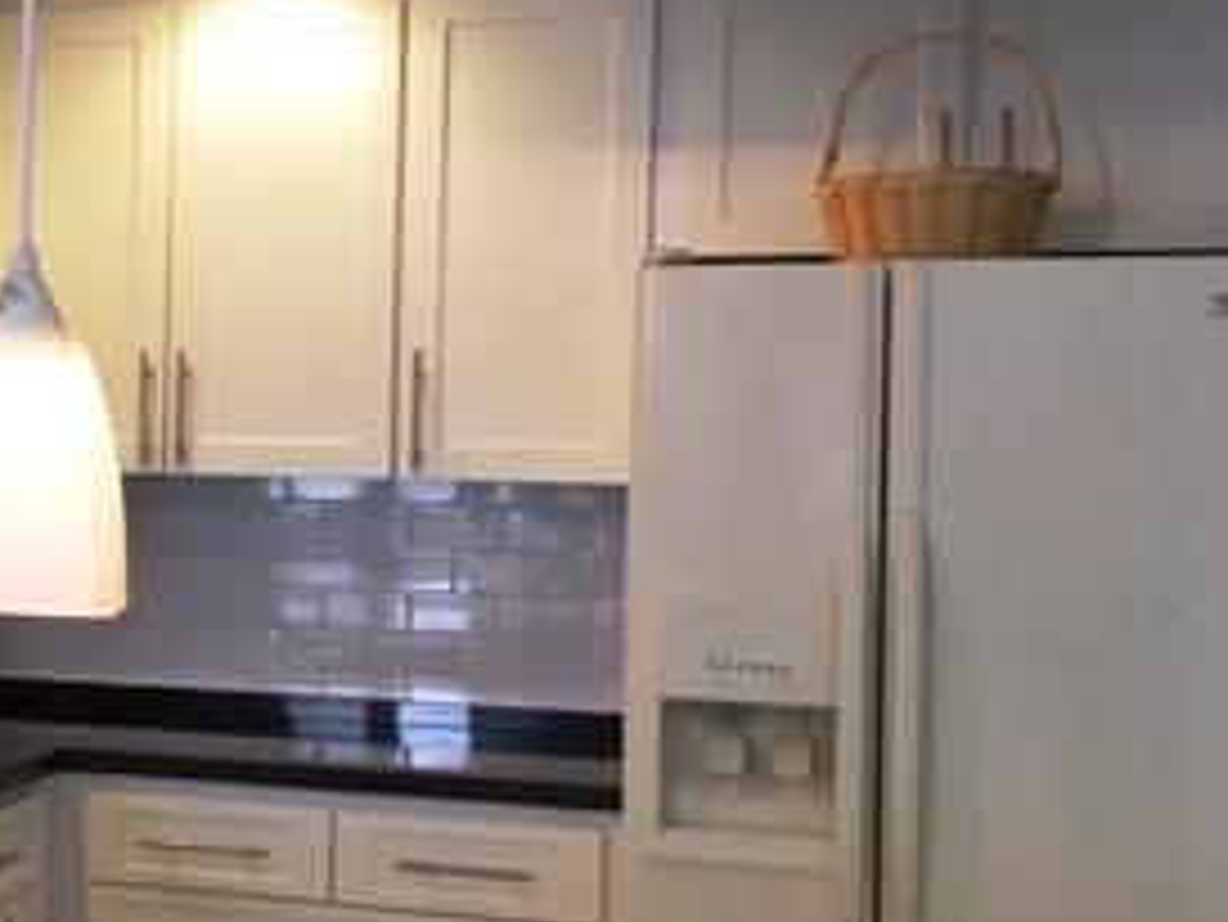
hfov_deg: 26.1
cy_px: 450
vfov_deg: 21.6
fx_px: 2413
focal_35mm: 68
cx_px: -162
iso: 80
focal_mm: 4.15
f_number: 2.2
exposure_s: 1/30
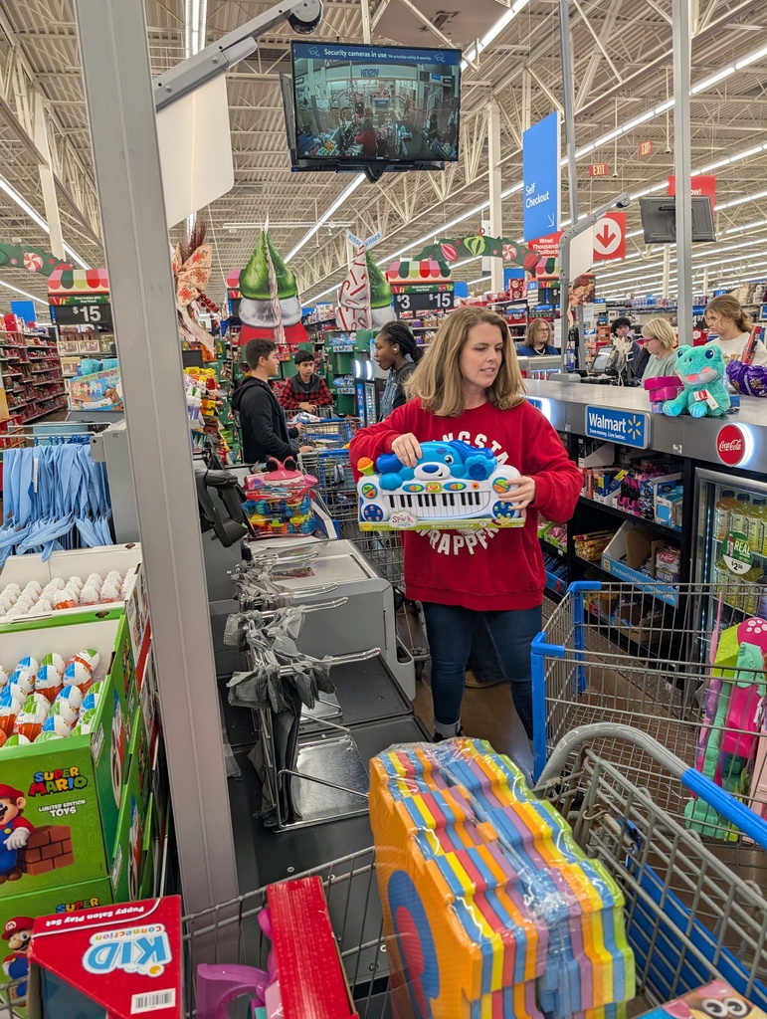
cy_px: 510
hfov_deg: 56.9
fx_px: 707
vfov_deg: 71.5
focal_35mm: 24
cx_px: 384
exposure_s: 1/274
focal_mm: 6.9
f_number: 1.68
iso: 296
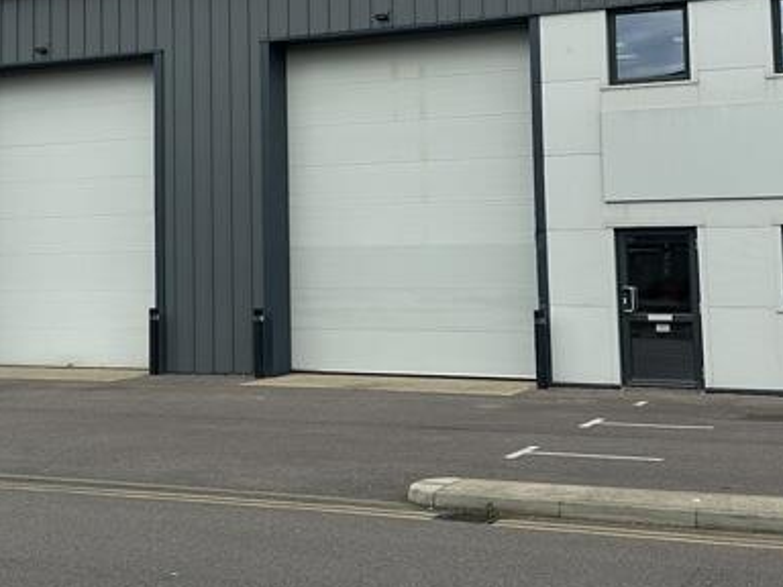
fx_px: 1448
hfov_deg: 29.9
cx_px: 224
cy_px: 143
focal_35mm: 64
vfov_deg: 22.7
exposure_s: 1/6211
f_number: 1.78
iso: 80
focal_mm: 6.86
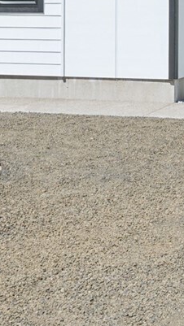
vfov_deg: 21.9
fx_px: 805
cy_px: -17
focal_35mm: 93
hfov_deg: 12.7
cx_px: 232
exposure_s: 1/250
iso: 200
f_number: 11
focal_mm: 21
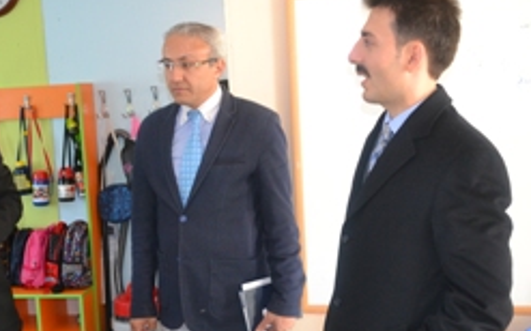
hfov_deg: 40.1
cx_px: 209
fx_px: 723
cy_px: 190
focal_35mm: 50
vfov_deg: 25.8
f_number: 3.5
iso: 1000
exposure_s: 1/60
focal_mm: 18
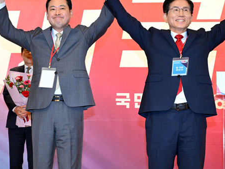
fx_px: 501
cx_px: 111
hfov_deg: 25.3
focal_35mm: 77
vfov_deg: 19.1
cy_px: 67
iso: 3200
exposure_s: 1/250
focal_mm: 45
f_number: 7.1
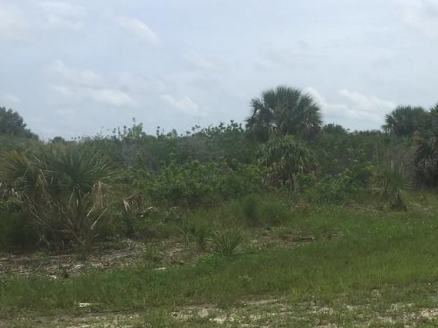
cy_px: 213
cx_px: 390
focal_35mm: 52
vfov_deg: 27.9
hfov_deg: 34.8
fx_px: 658
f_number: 2.2
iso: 32
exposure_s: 1/2639
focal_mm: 4.15
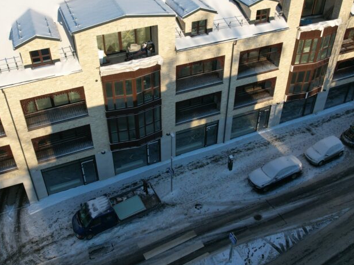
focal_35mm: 35
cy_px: 93
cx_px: 175
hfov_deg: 52.6
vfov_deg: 40.3
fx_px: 358
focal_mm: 8.38
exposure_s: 1/1250
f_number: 2.8
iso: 110
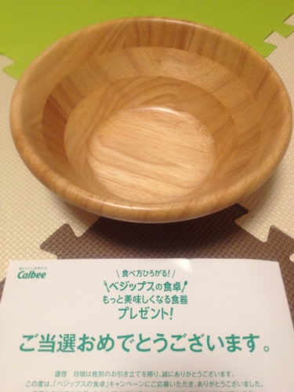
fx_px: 396
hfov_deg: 40.7
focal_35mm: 35
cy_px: 196
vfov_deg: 52.6
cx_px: 147
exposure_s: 1/20
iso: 100
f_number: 2.4
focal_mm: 4.28
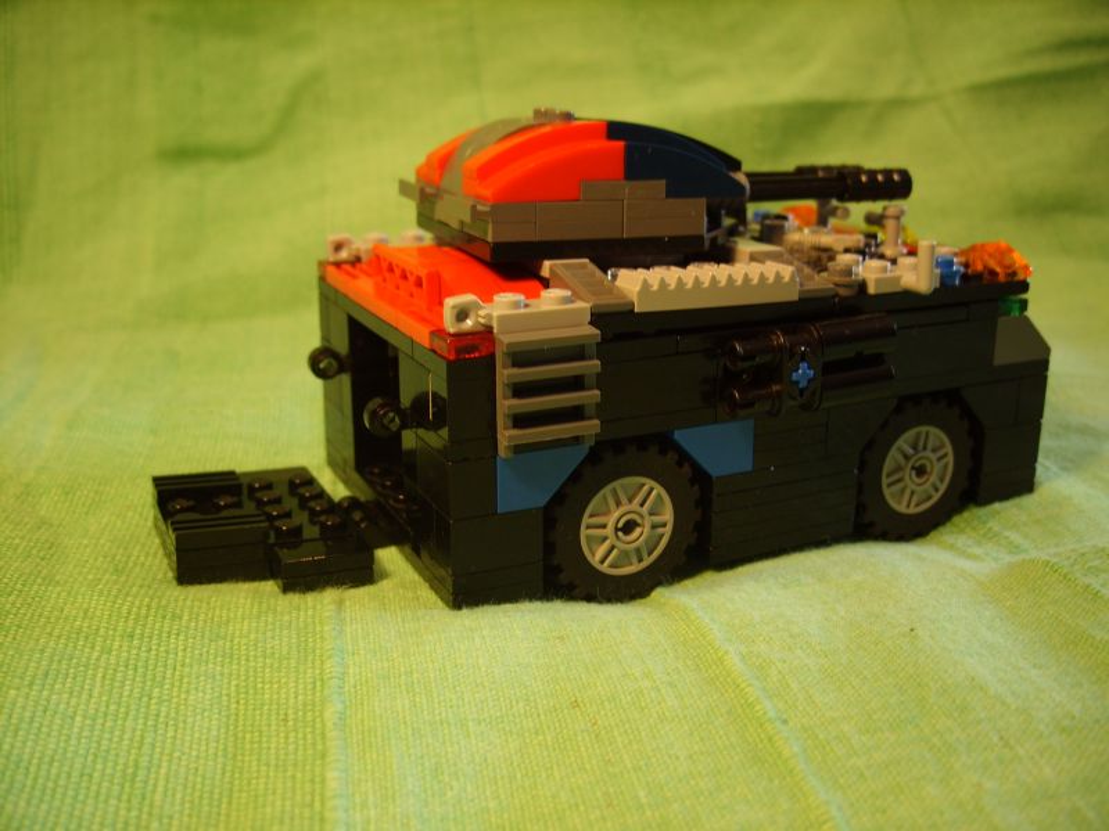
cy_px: 416
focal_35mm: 38
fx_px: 1217
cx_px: 554
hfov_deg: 49.0
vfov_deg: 37.7
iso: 100
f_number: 2.8
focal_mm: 7.8
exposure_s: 1/20
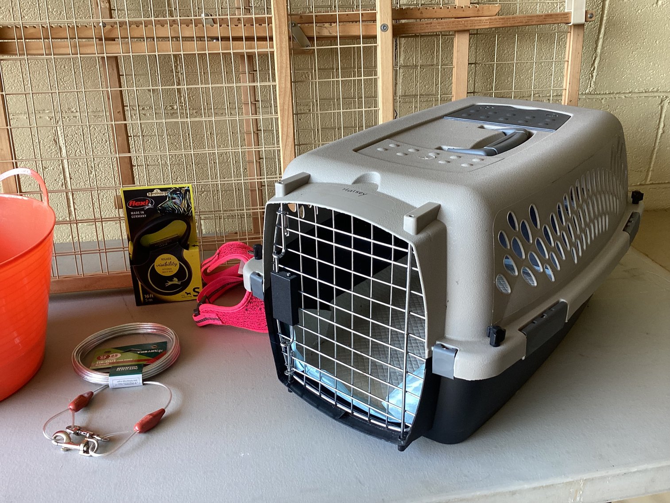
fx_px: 600
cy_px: 252
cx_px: 335
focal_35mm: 31
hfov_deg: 58.3
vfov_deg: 45.4
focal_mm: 3.3
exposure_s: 1/120
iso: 40
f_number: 2.4
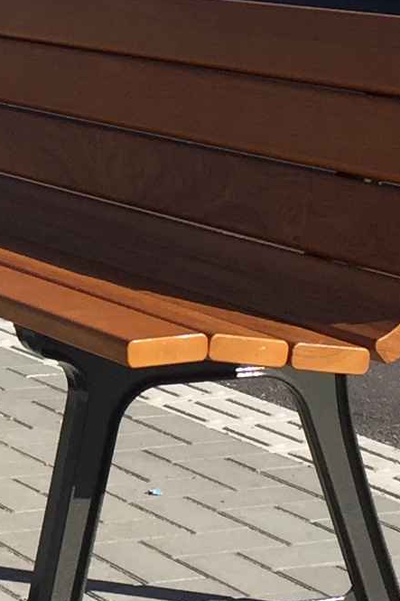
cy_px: 70
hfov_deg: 8.9
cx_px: -323
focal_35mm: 148
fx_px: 2468
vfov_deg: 13.8
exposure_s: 1/2326
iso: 32
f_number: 2.2
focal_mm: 4.15
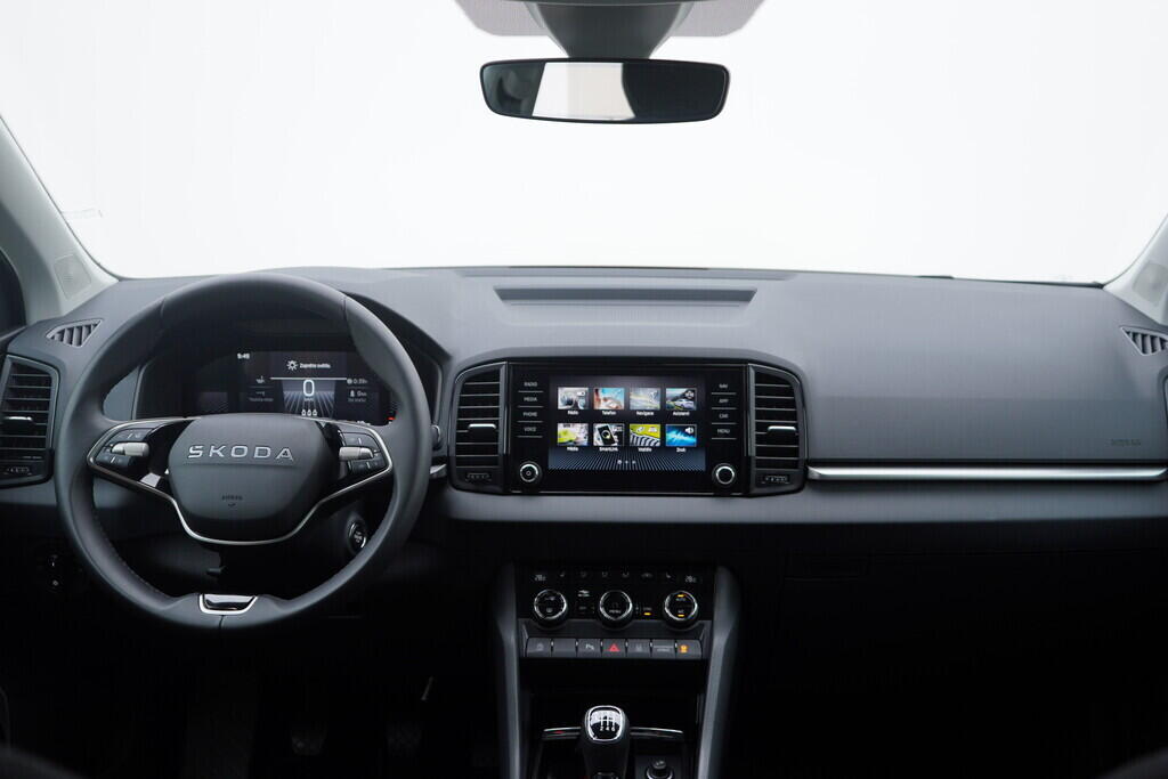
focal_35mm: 36
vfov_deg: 36.9
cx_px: 584
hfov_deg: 53.1
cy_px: 390
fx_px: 1168
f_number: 3.2
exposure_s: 1/50
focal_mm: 24
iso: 125
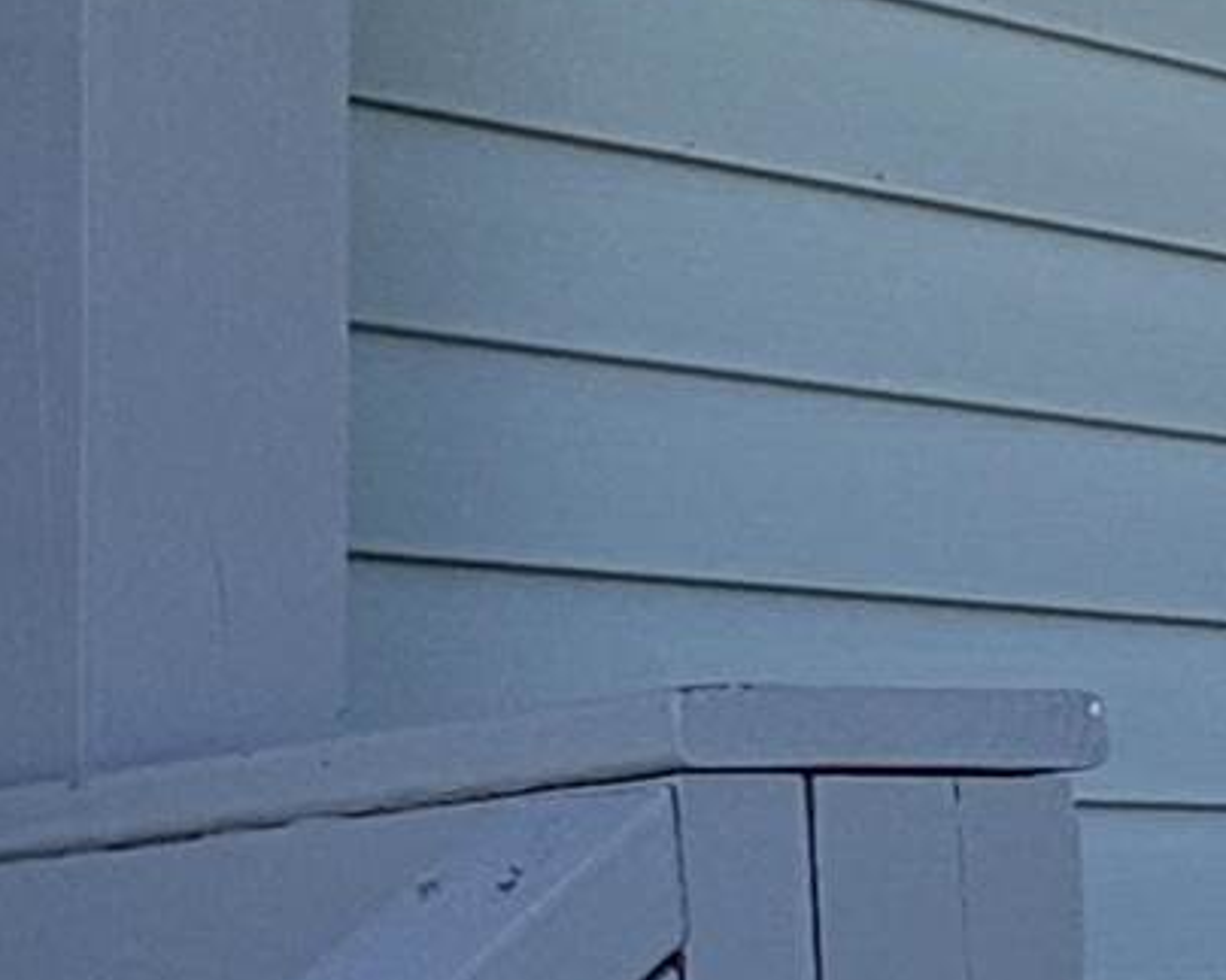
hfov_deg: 13.2
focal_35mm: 104
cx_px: 3050
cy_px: 834
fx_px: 3773
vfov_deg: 14.7
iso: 64
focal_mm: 2.22
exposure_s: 1/713
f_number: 2.2
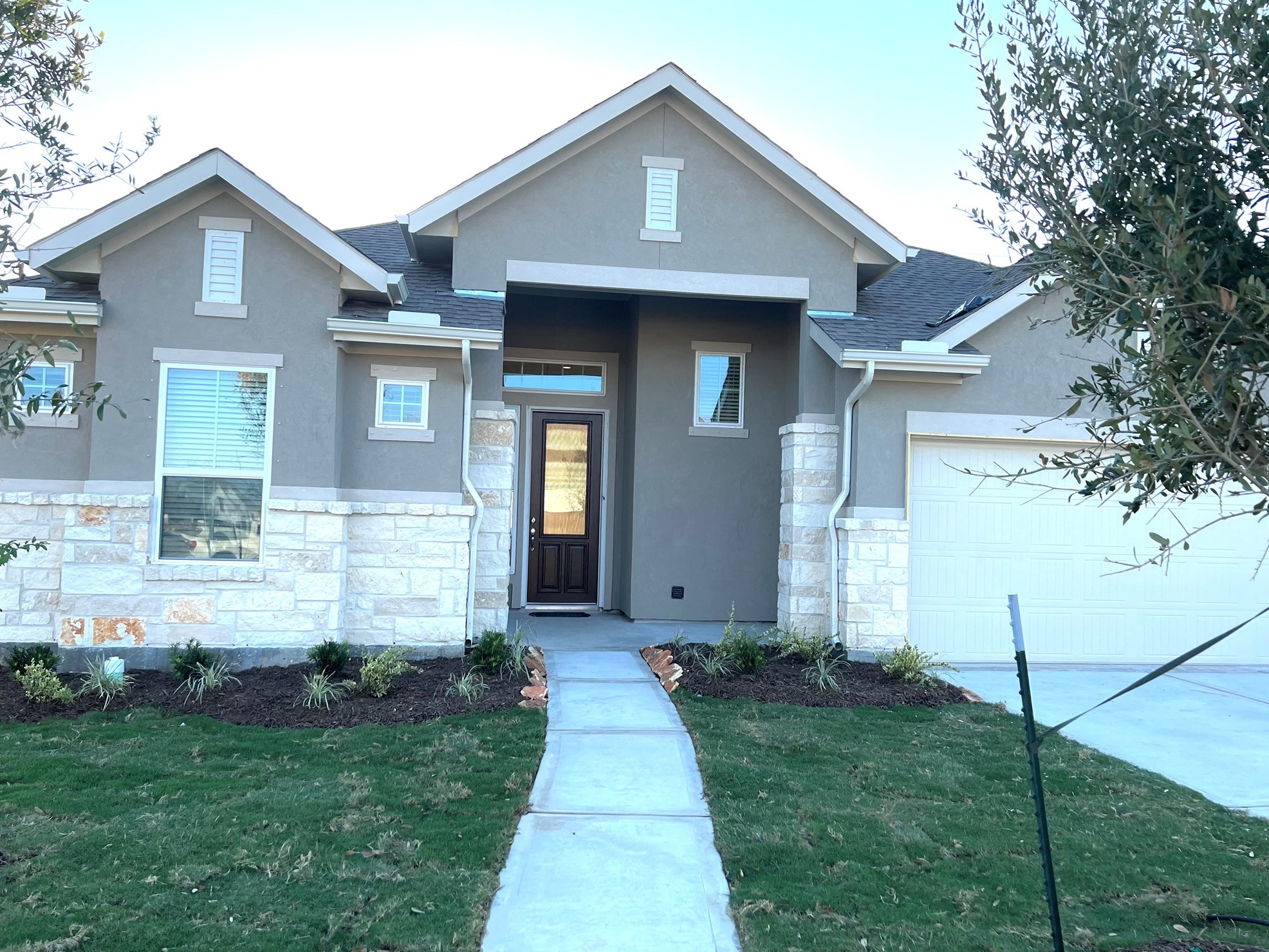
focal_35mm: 27
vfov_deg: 51.4
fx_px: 990
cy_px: 478
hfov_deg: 65.3
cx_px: 645
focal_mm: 5.7
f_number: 1.5
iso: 50
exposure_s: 1/924
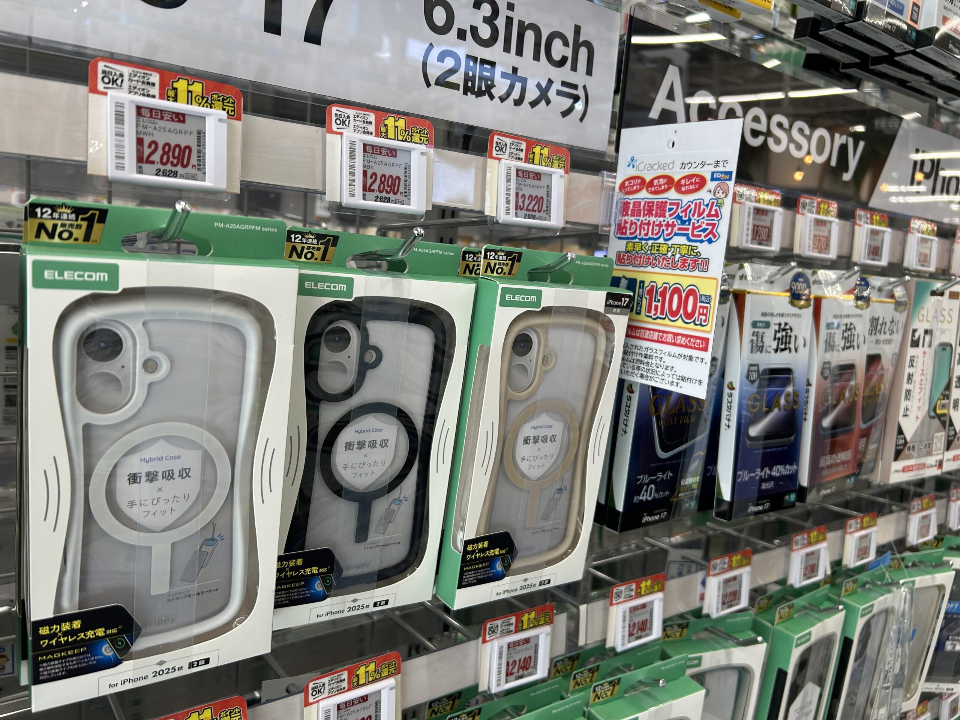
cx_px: 480
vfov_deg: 53.1
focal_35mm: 26
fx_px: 721
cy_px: 360
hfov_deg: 67.3
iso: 50
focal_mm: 5.7
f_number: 1.5
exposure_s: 1/121
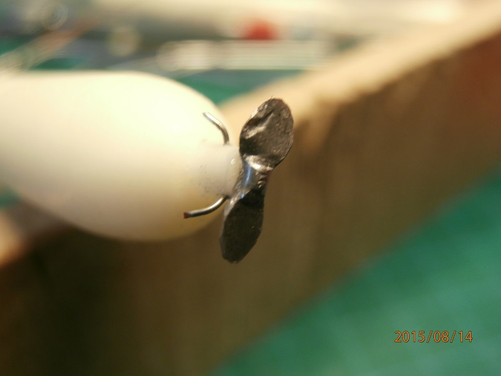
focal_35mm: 38
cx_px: 250
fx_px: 550
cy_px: 188
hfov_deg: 49.0
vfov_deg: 37.7
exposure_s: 1/25
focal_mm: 6.67
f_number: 3.9
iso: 200
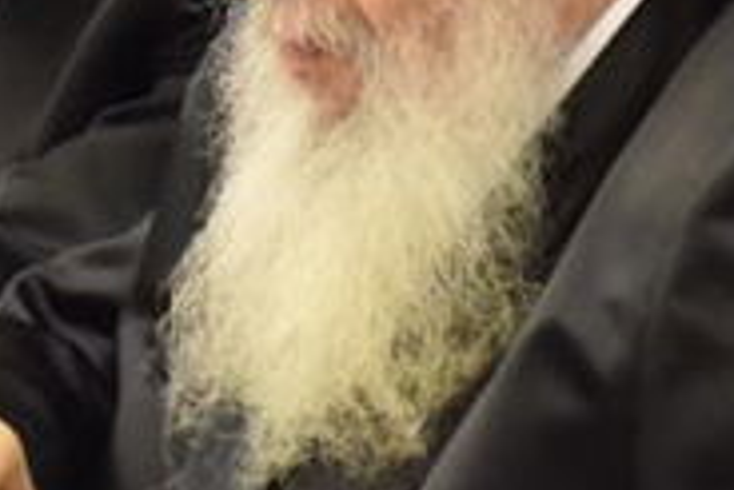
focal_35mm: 761
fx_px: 15528
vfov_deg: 1.8
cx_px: -738
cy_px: -351
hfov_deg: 2.7
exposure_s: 1/100
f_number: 4
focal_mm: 100
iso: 2000
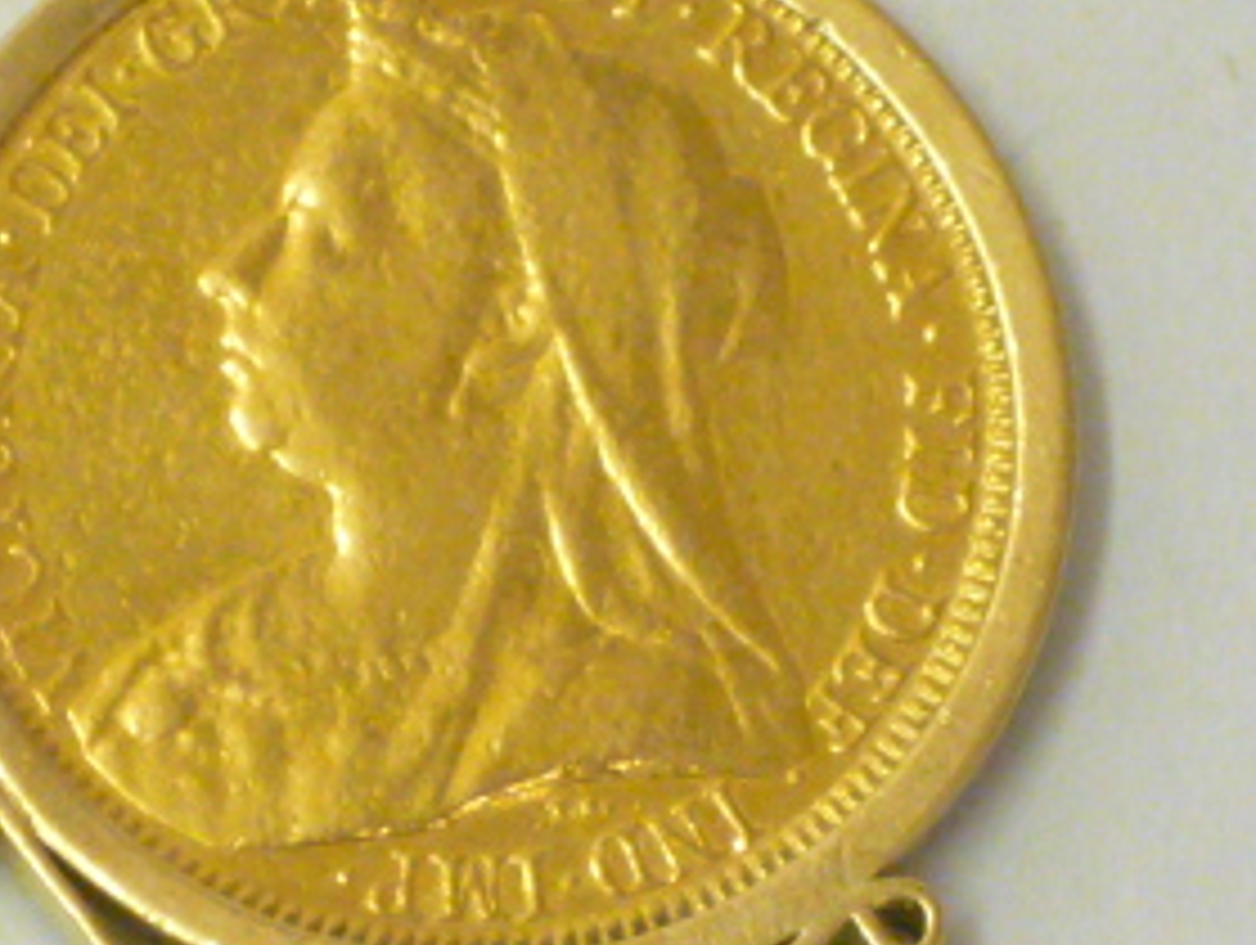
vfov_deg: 3.4
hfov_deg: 4.5
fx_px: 16058
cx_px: 608
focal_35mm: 442
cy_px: 724
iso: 400
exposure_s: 1/25
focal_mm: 17.5
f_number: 5.7
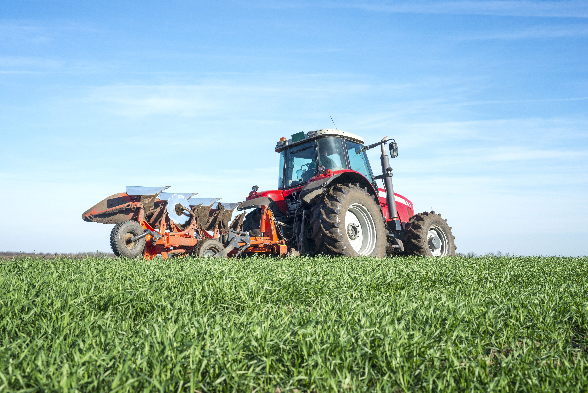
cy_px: 196
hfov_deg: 39.6
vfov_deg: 27.0
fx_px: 817
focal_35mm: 50
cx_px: 294
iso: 200
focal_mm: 50
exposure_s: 1/320
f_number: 13
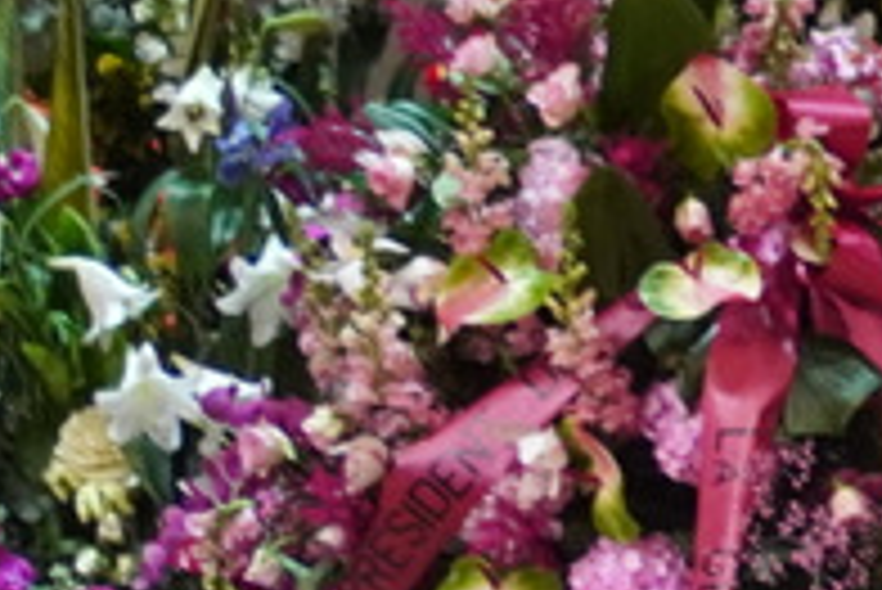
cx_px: 1418
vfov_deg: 2.0
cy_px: 1031
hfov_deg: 3.0
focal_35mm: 687
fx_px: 16845
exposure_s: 1/125
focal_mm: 75
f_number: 4.5
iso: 1000
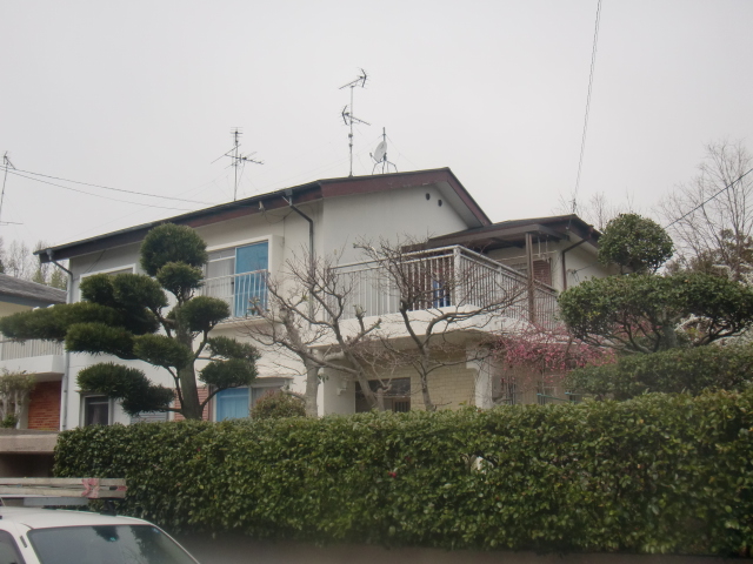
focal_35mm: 38
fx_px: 827
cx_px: 376
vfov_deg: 37.7
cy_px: 282
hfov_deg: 49.0
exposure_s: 1/640
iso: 64
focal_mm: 6.66
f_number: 3.9
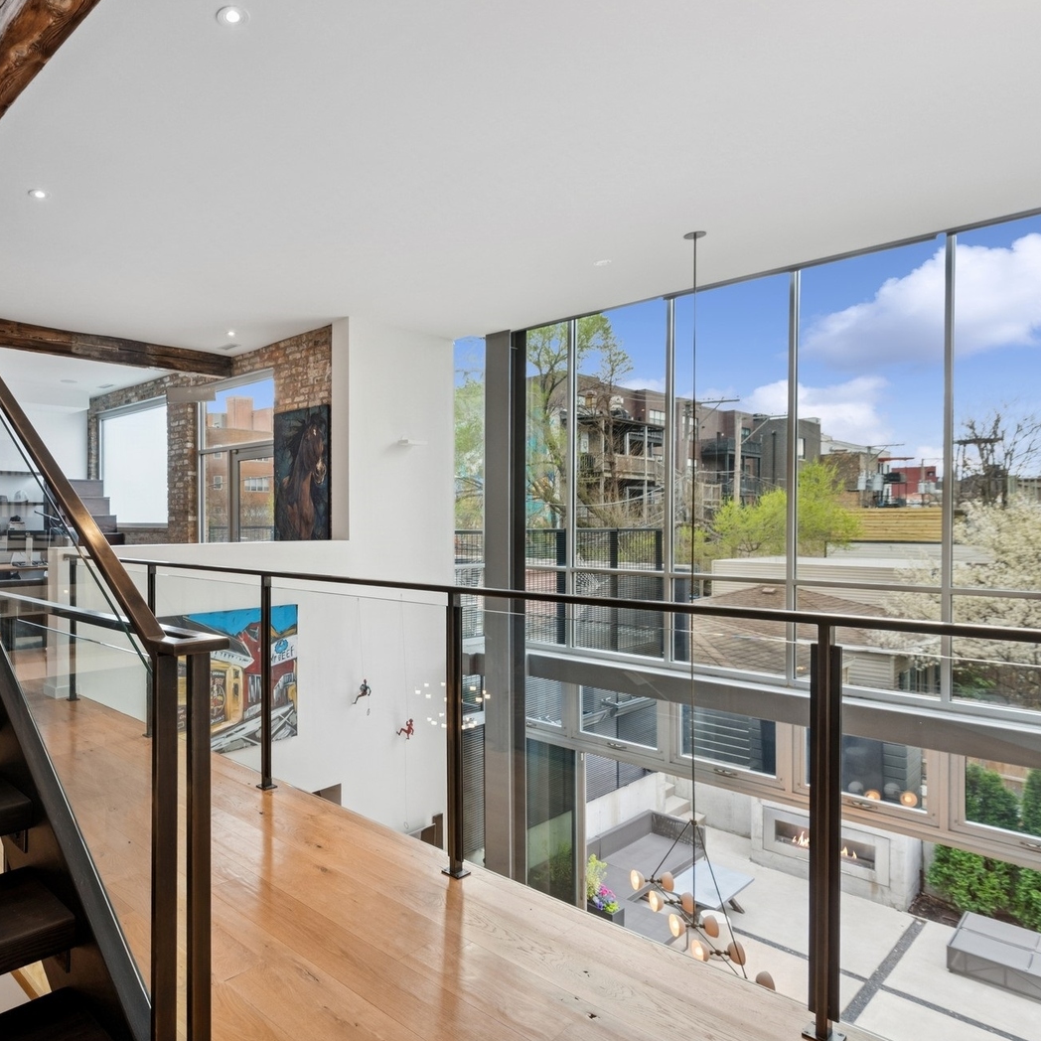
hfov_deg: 68.4
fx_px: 714
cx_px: 288
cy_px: 522
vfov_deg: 72.1
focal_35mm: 21
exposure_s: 1/25
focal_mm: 16
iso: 400
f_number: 8
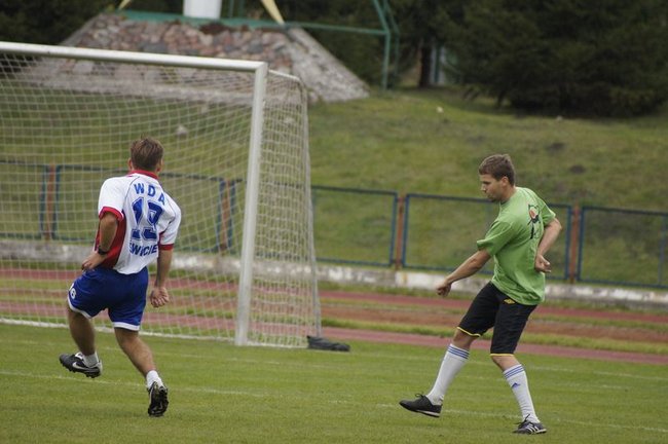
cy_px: 222
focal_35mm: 420
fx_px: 7785
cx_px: 334
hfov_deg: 4.9
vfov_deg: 3.3
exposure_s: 1/1250
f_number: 5.6
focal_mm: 280
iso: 1600
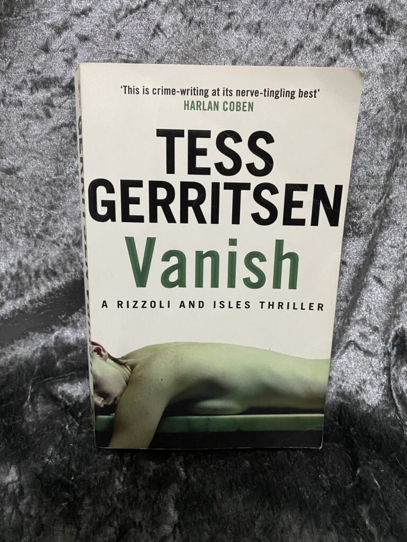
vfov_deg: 67.3
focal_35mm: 26
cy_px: 271
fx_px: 408
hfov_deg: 53.1
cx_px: 204
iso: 500
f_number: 1.8
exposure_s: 1/50
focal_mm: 4.25
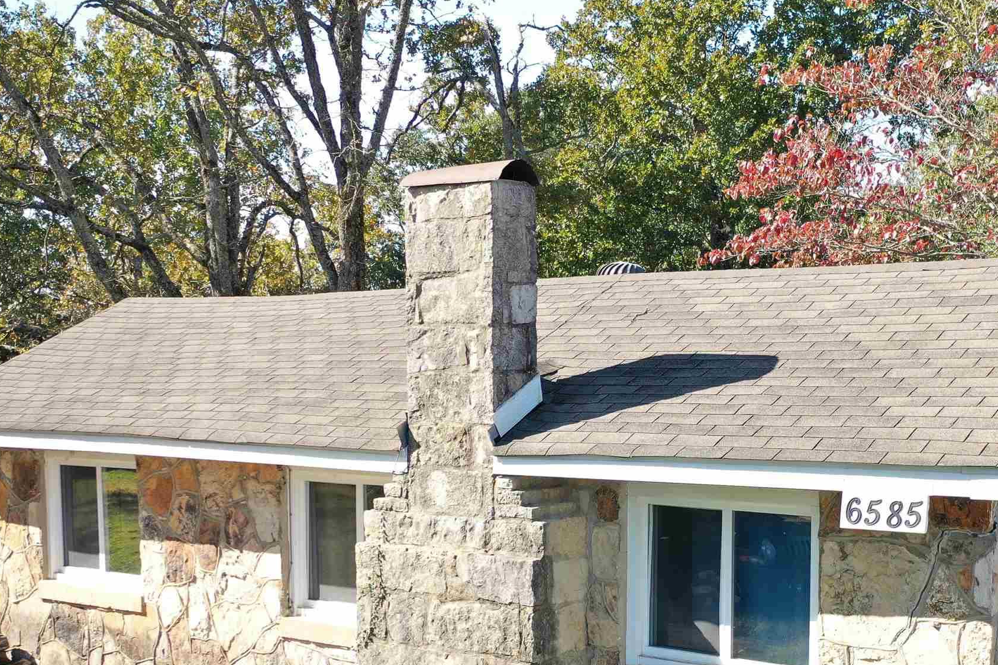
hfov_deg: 38.7
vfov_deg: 26.1
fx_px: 1413
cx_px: 616
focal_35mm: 51
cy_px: 498
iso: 100
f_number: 2.8
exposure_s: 1/30
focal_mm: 10.26
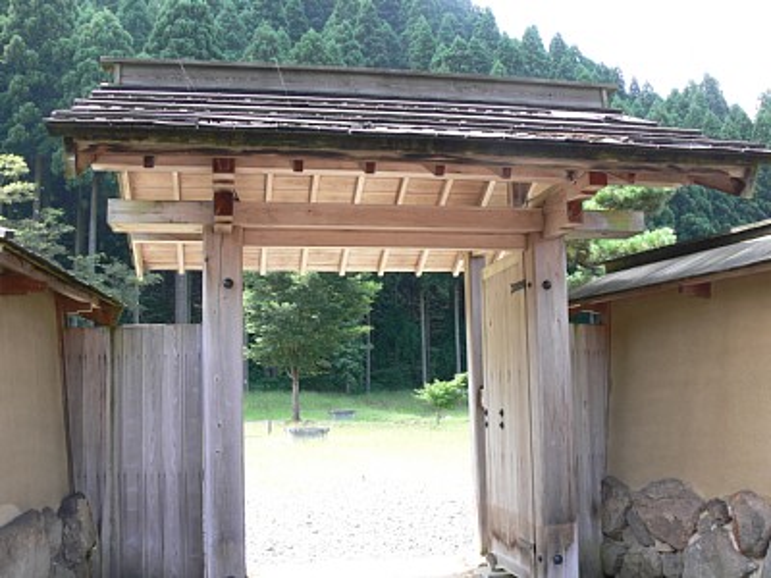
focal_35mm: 35
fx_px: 780
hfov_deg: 52.6
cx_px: 386
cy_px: 289
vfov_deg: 40.7
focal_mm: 7.4
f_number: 4
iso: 80
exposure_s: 1/60
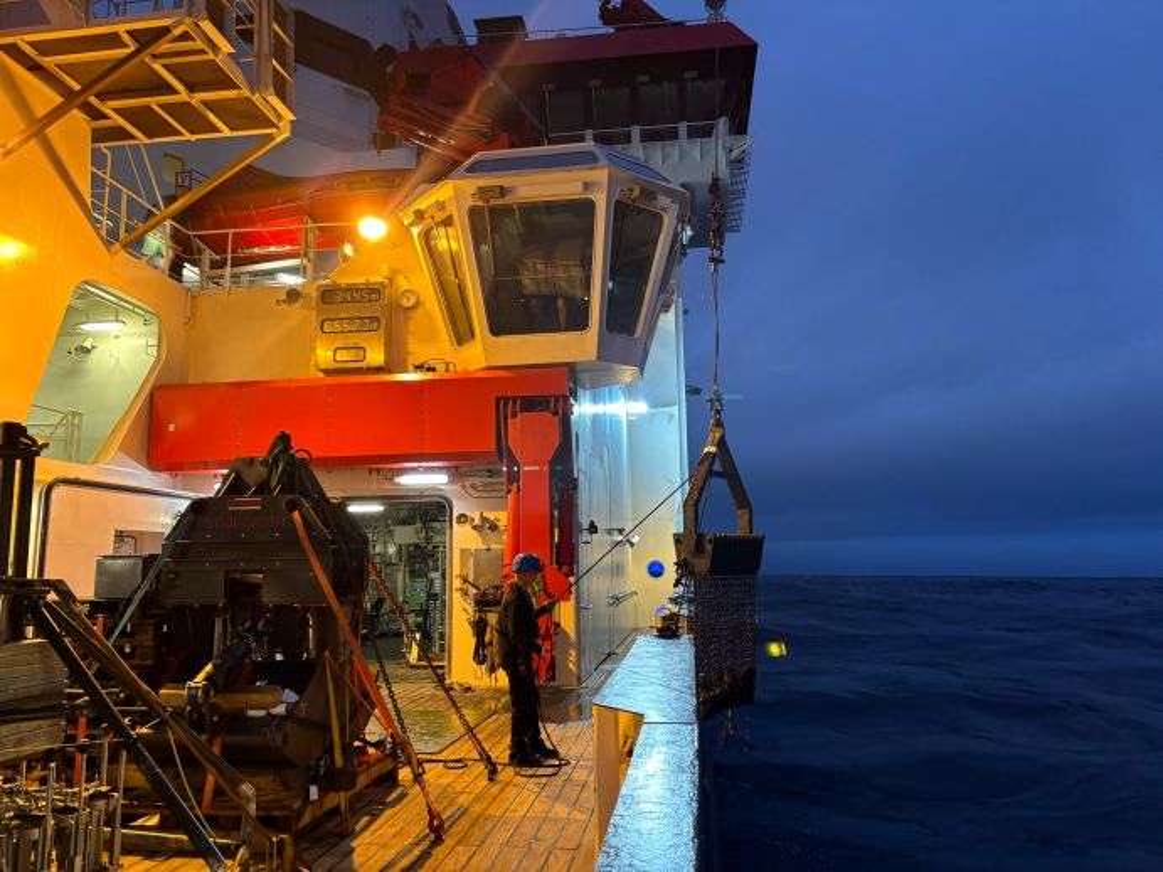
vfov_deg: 53.0
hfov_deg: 67.3
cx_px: 582
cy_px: 436
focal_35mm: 26
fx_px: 873
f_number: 1.6
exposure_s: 1/50
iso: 200
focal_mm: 5.96
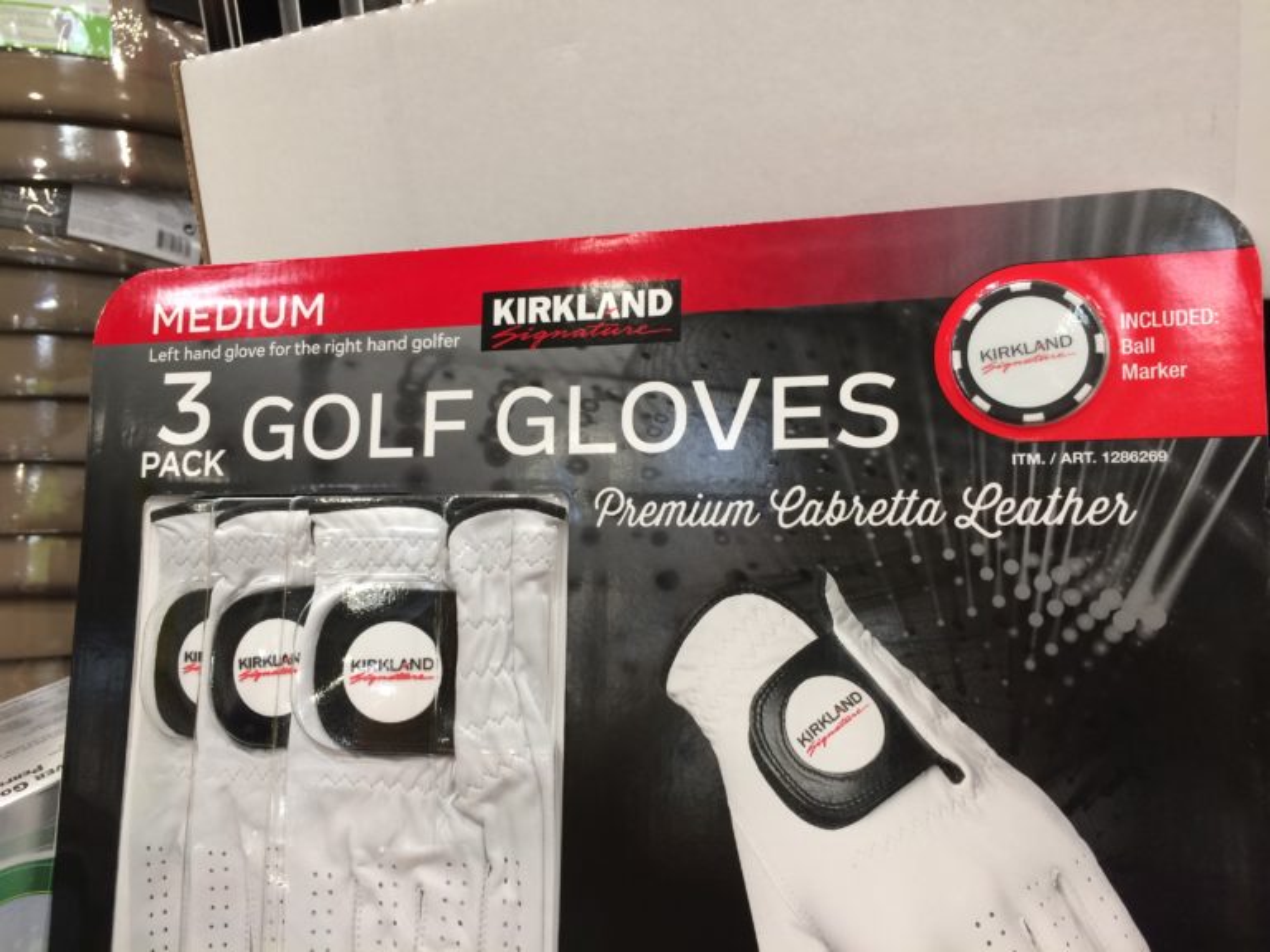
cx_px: 635
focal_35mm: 29
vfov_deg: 48.2
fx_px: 1064
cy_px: 476
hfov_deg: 61.7
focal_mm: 4.15
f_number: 2.2
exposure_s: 1/30
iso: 50
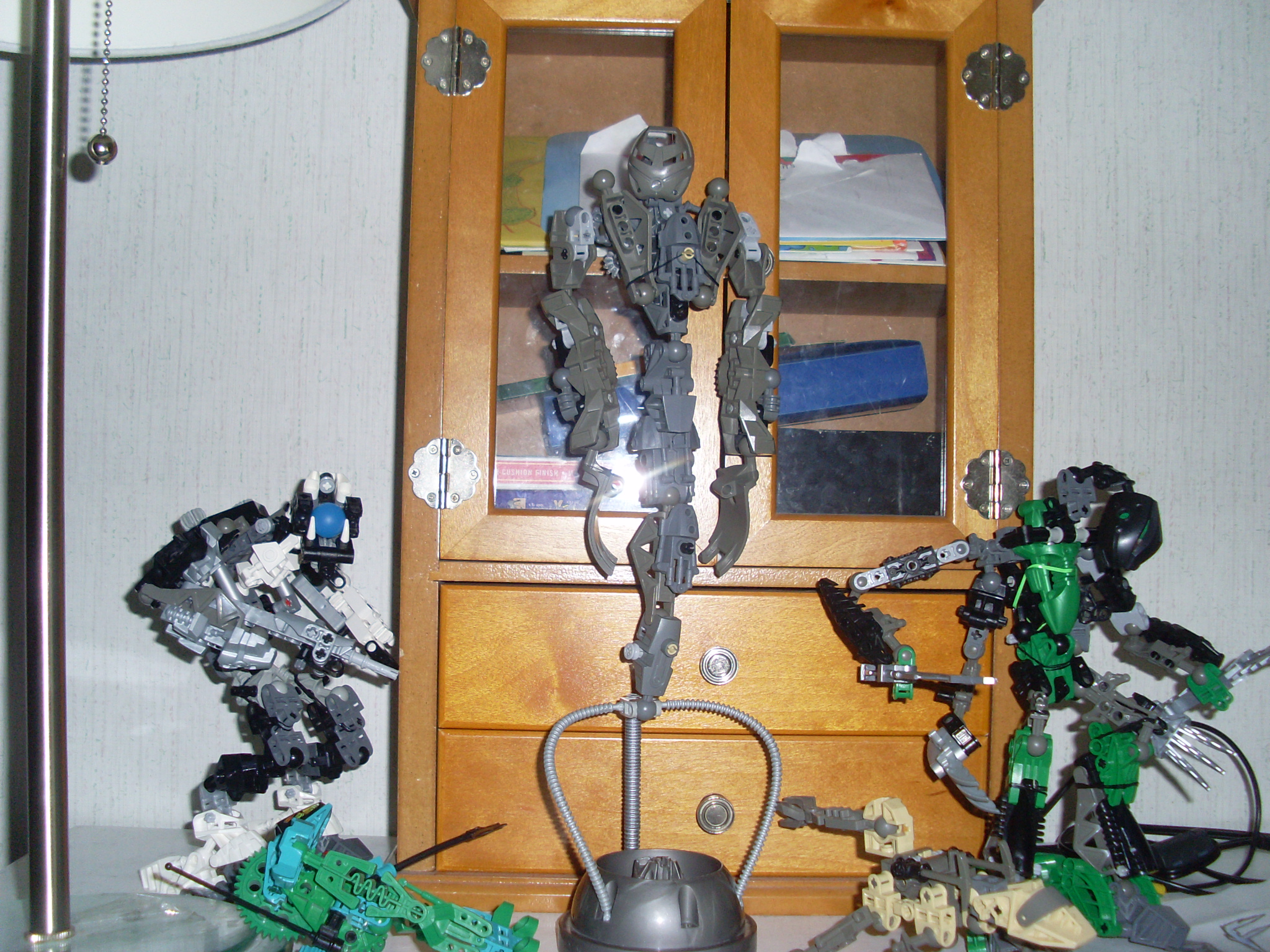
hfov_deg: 49.0
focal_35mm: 38
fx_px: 1394
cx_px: 635
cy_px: 476
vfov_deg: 37.7
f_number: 7.7
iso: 100
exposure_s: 1/45
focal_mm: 6.3
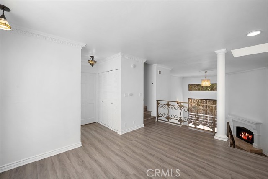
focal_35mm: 14
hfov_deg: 102.3
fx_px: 108
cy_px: 90
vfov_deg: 79.3
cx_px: 134
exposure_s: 1/6
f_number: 8
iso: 125
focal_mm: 14.5
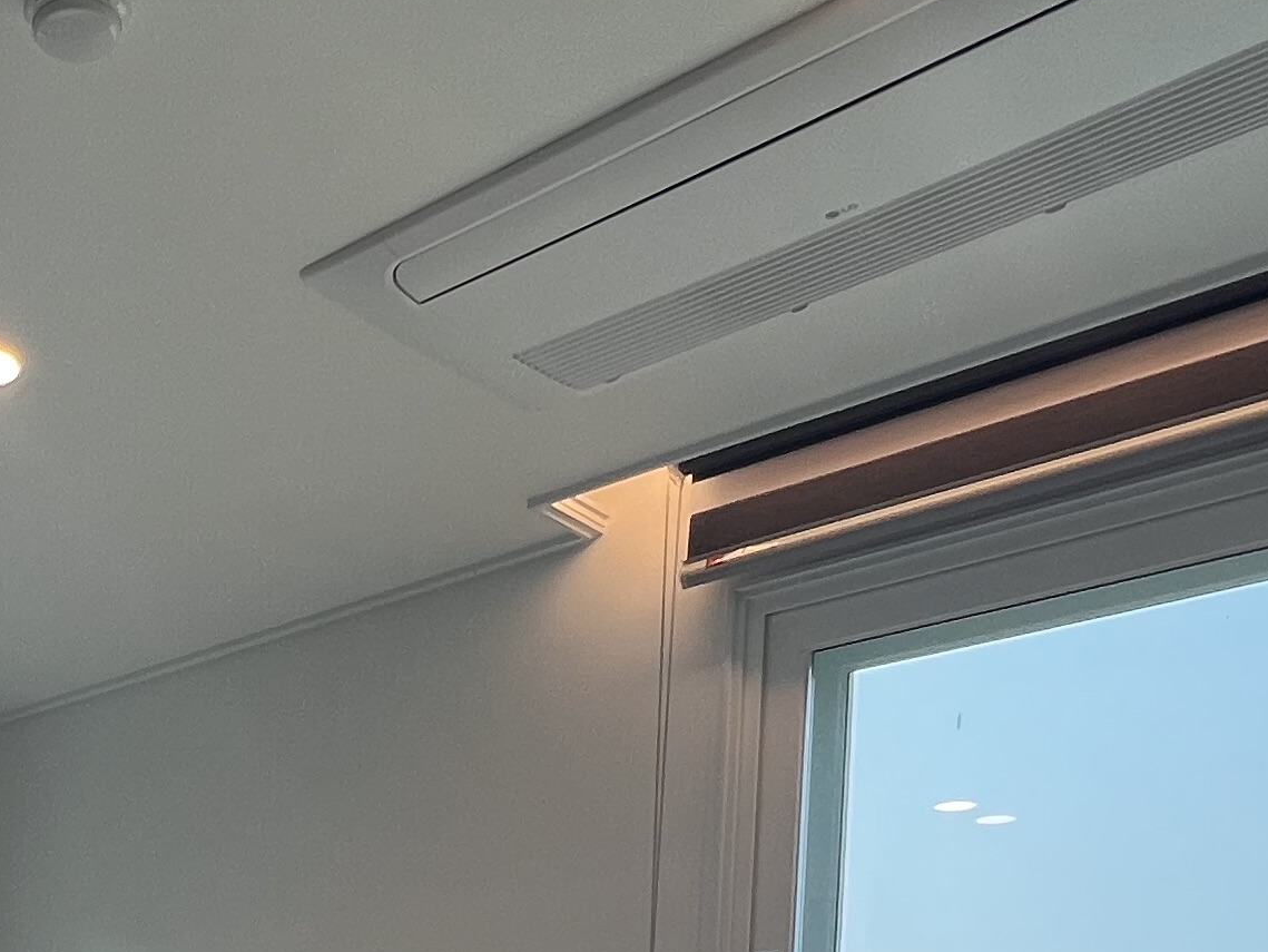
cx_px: 46
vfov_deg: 25.8
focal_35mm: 46
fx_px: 1686
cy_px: 1314
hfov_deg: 37.5
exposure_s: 1/135
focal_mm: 1.57
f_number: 1.8
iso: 32
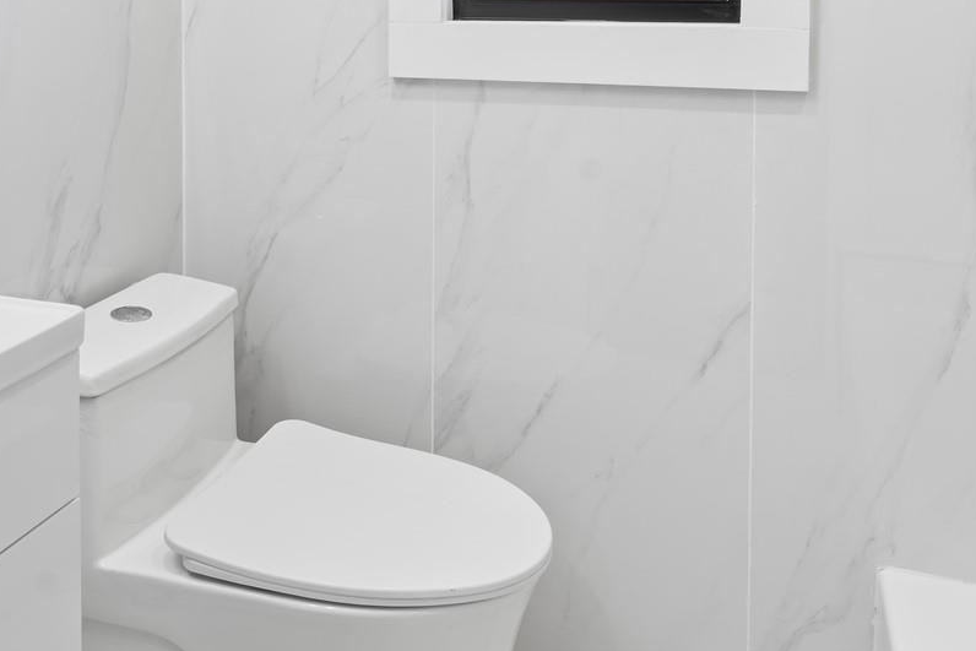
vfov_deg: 33.7
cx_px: 394
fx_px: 976
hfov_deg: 52.8
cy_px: 1
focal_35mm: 36
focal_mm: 14
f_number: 10
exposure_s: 1/2.5
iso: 200
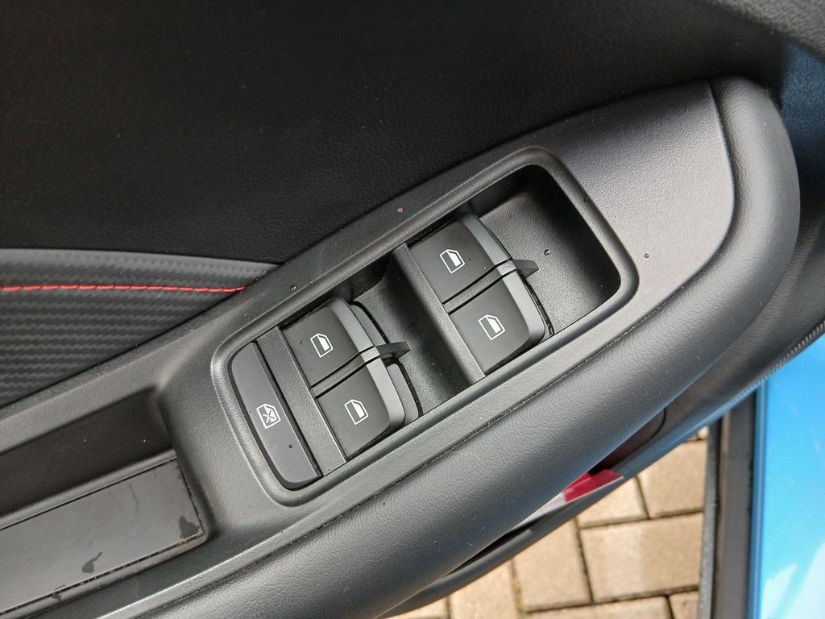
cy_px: 310
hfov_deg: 67.3
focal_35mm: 26
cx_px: 412
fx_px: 620
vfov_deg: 53.1
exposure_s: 1/50
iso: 125
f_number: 1.8
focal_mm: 3.98
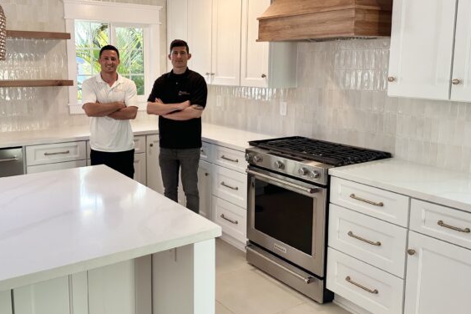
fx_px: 445
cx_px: 183
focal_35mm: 34
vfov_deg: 38.6
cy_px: 119
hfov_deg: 55.3
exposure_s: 1/120
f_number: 1.78
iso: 125
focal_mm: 6.86
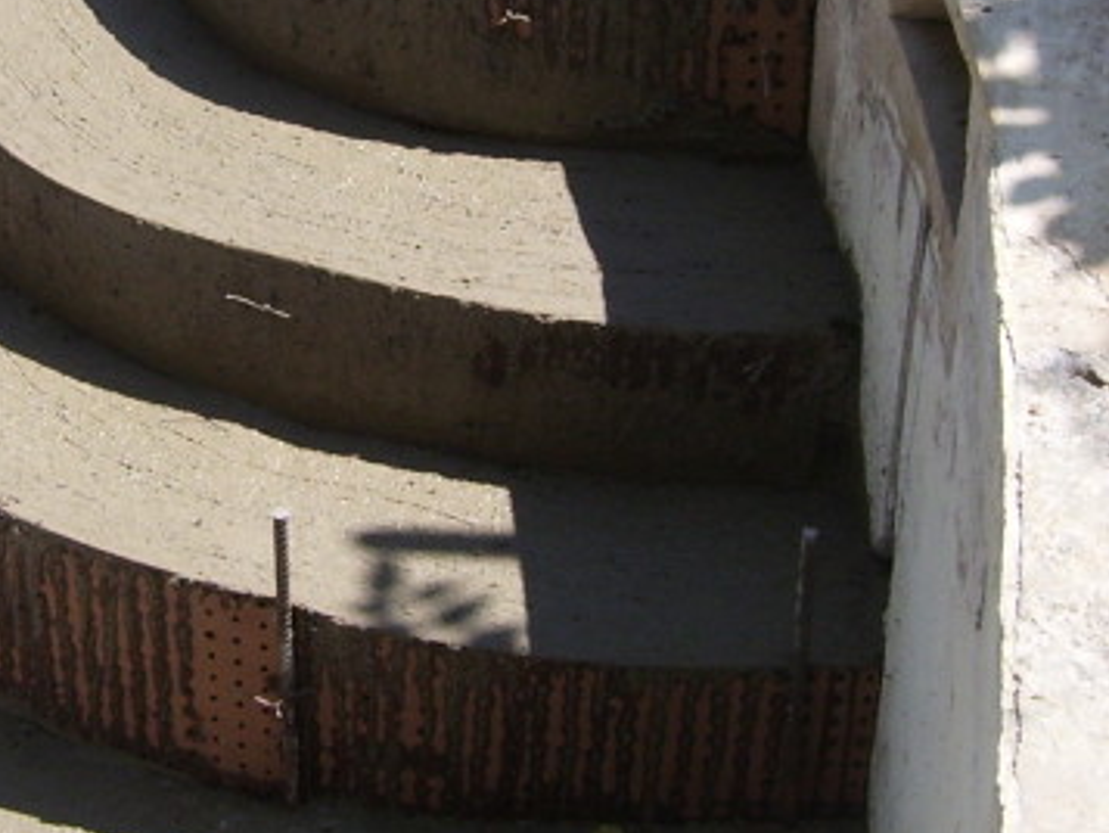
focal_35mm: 106
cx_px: 217
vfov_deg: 13.9
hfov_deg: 18.4
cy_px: 249
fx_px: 3397
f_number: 4.8
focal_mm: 6
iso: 80
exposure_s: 1/350
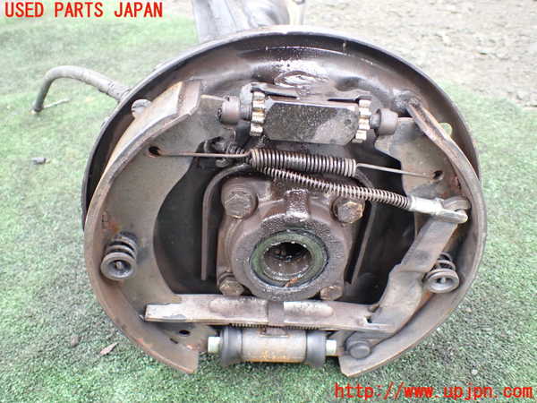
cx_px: 268
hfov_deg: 60.0
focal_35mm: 30
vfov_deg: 46.8
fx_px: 465
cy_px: 202
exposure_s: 1/125
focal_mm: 5.4
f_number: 2.3
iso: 400
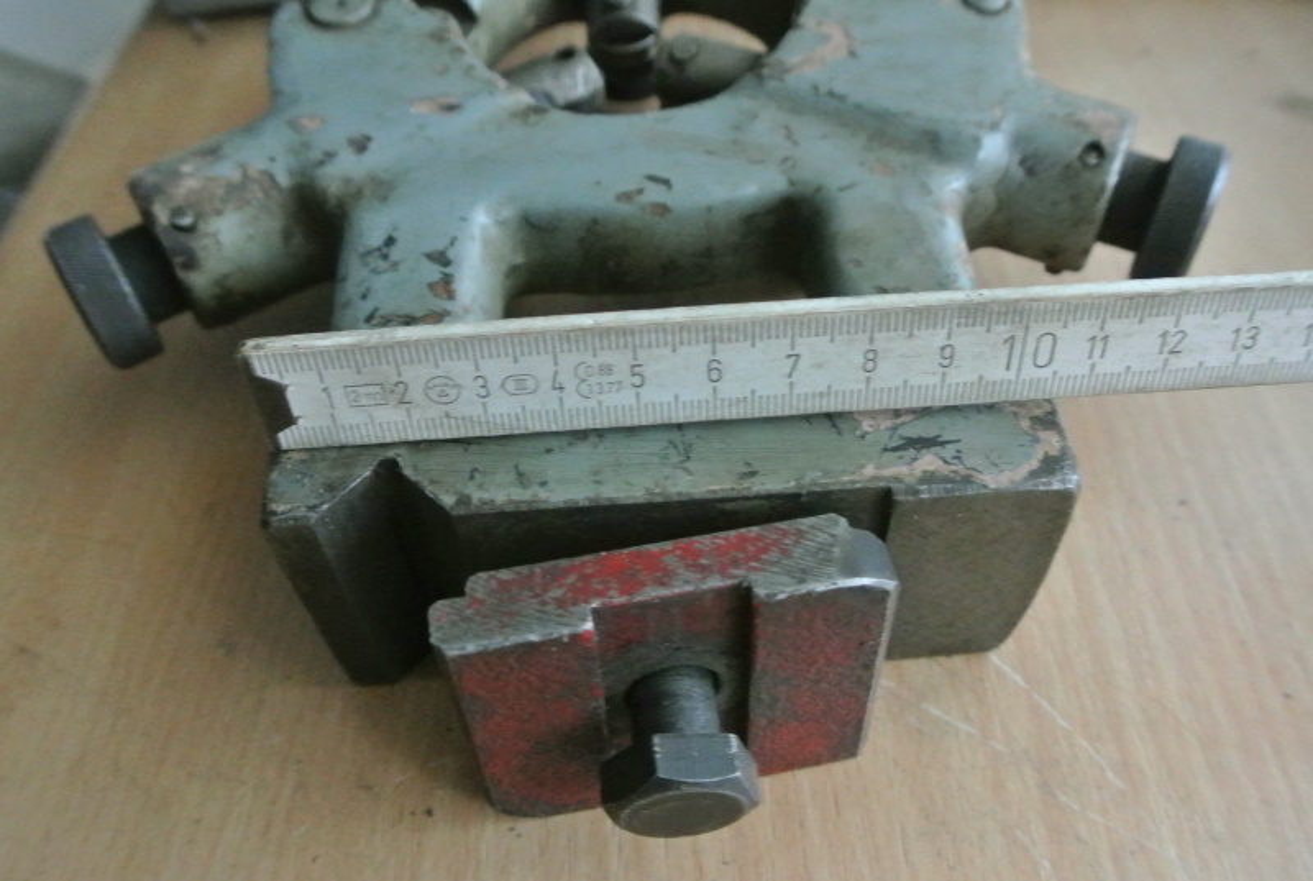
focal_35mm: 27
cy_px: 440
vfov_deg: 48.1
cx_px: 656
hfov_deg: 67.3
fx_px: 987
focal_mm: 10
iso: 3200
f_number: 3.5
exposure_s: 1/25
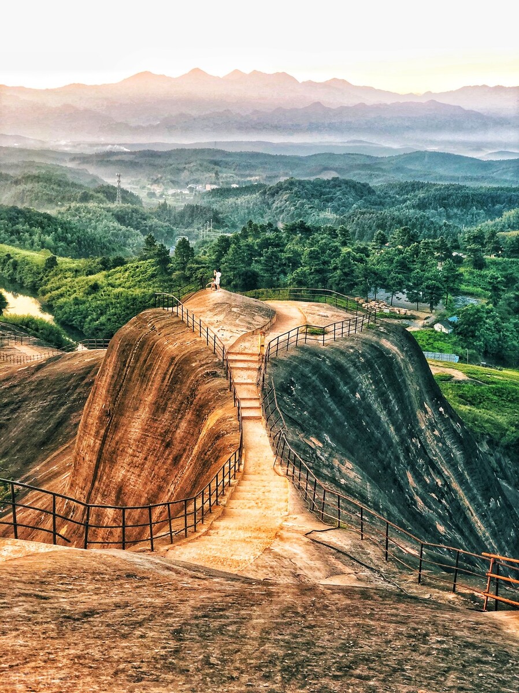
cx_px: 260
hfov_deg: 28.0
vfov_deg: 36.8
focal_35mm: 52
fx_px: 1041
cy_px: 346
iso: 25
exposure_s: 1/60
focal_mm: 6
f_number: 2.4
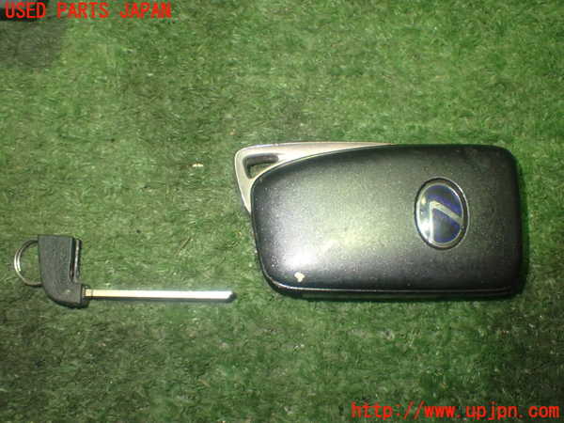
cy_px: 212
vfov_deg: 35.1
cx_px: 282
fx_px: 668
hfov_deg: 45.8
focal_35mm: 41
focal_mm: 7.31
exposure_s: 1/40
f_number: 2.8
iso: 640
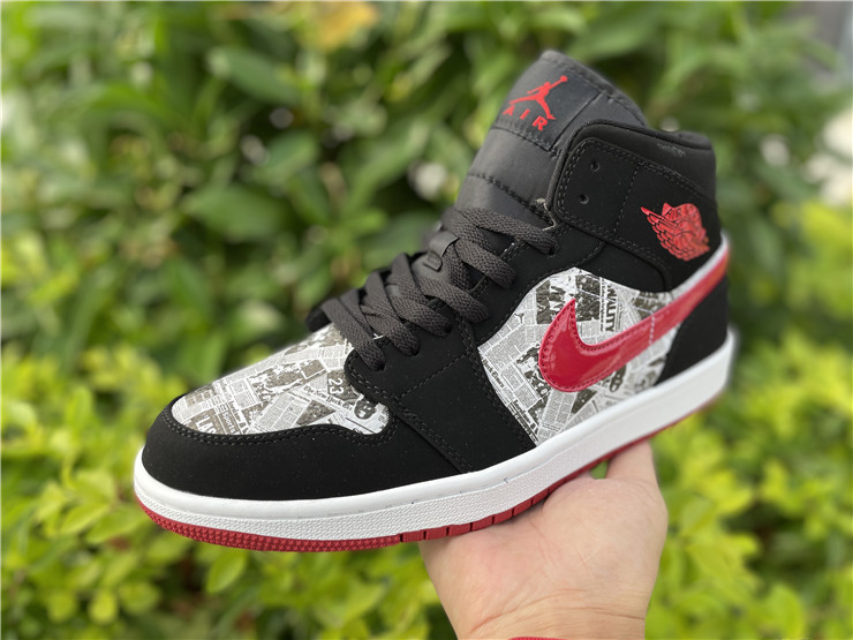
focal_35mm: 26
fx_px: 641
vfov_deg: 53.1
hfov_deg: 67.3
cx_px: 426
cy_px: 320
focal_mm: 4.2
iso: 32
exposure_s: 1/456
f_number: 1.6
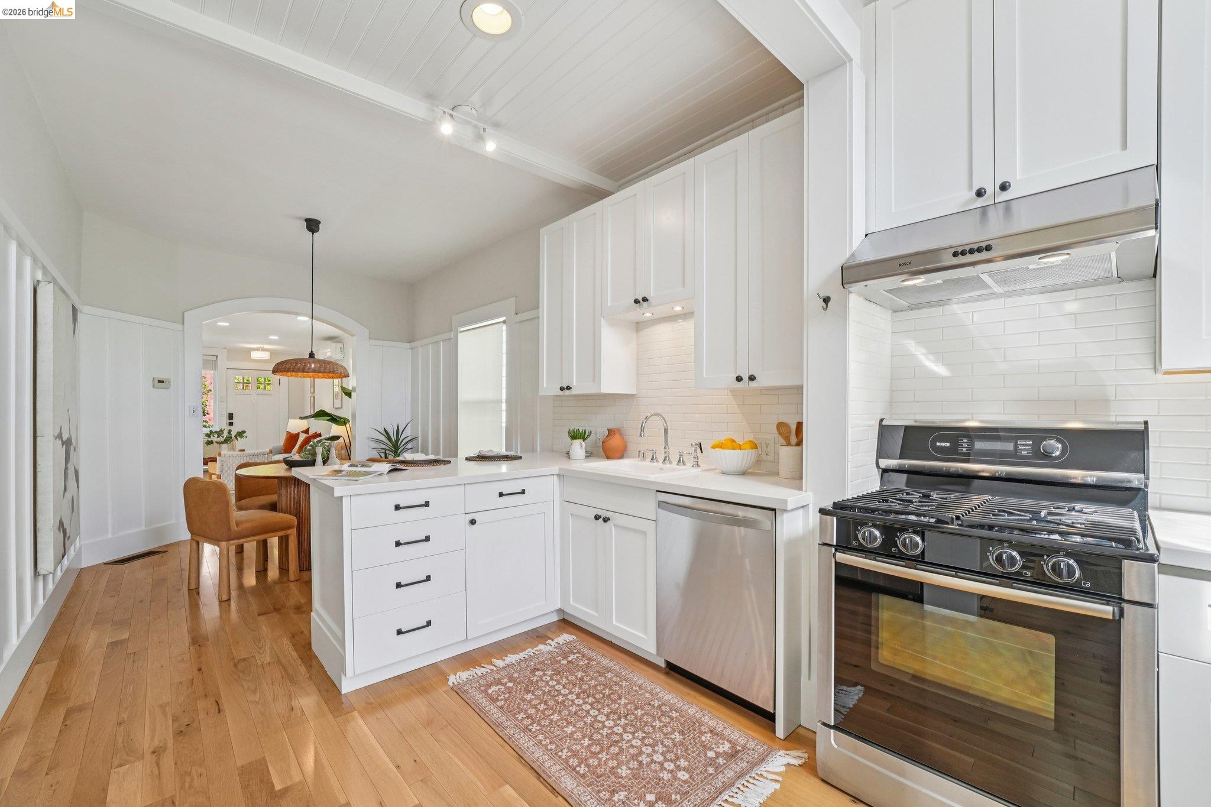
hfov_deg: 104.3
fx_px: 471
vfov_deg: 81.2
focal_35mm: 14
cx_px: 606
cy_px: 404
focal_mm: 14
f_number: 8
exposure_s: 1/80
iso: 640
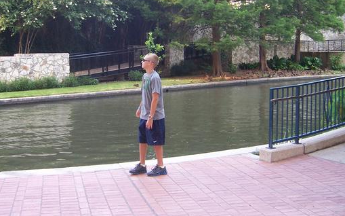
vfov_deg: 26.7
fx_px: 451
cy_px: 77
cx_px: 129
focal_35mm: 48
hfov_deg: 41.5
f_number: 3
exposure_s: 1/90
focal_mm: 6
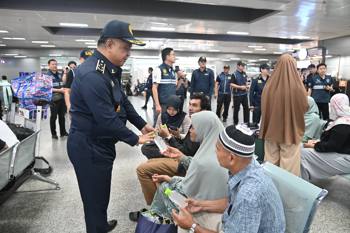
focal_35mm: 24
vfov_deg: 53.1
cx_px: 175
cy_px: 116
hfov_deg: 73.8
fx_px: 233
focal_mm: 24
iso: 5600
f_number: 4
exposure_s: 1/160
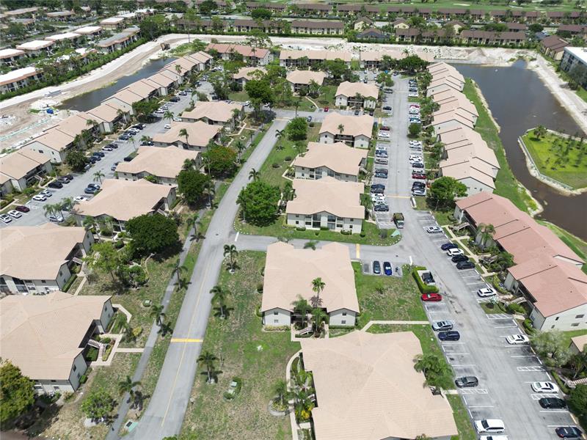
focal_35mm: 24
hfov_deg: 71.6
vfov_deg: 56.8
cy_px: 220
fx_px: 407
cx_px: 294
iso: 110
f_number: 1.7
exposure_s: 1/3000
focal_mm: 6.72
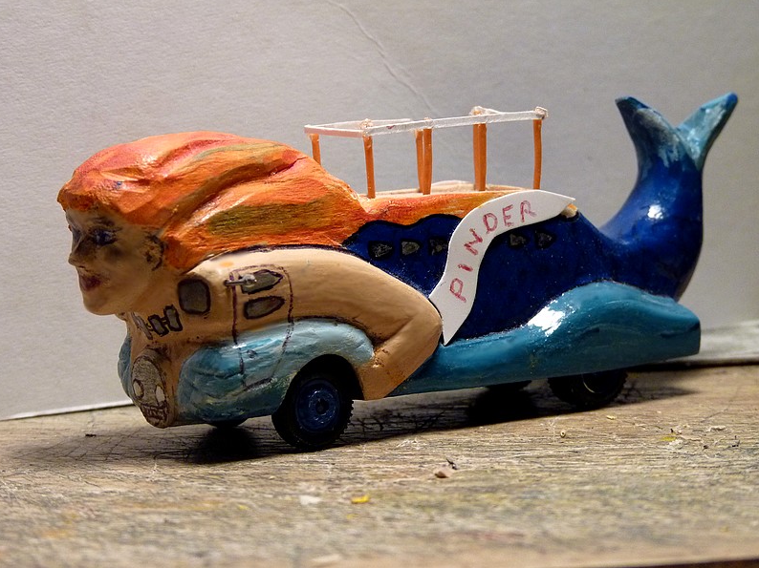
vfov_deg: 11.8
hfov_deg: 15.6
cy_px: 283
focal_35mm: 126
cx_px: 378
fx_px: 2762
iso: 400
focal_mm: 22.3
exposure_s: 1/40
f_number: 3.6
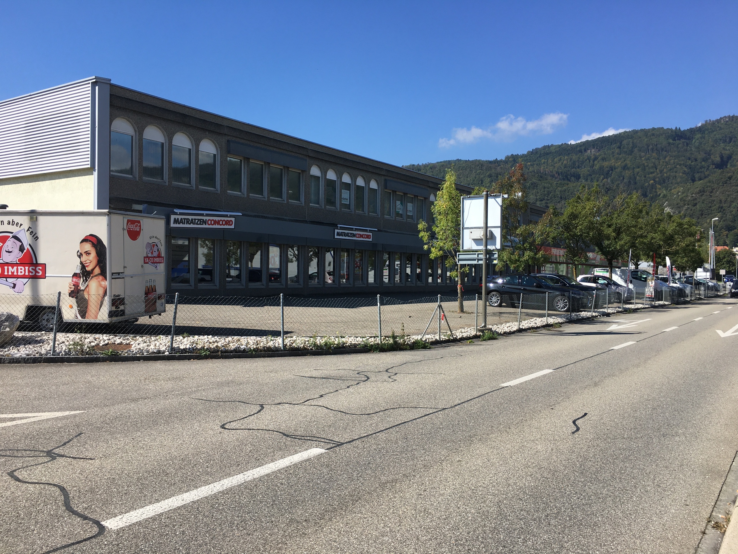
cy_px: 277
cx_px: 369
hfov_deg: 61.7
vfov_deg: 48.2
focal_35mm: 29
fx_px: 618
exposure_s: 1/1261
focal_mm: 4.15
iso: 25
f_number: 2.2
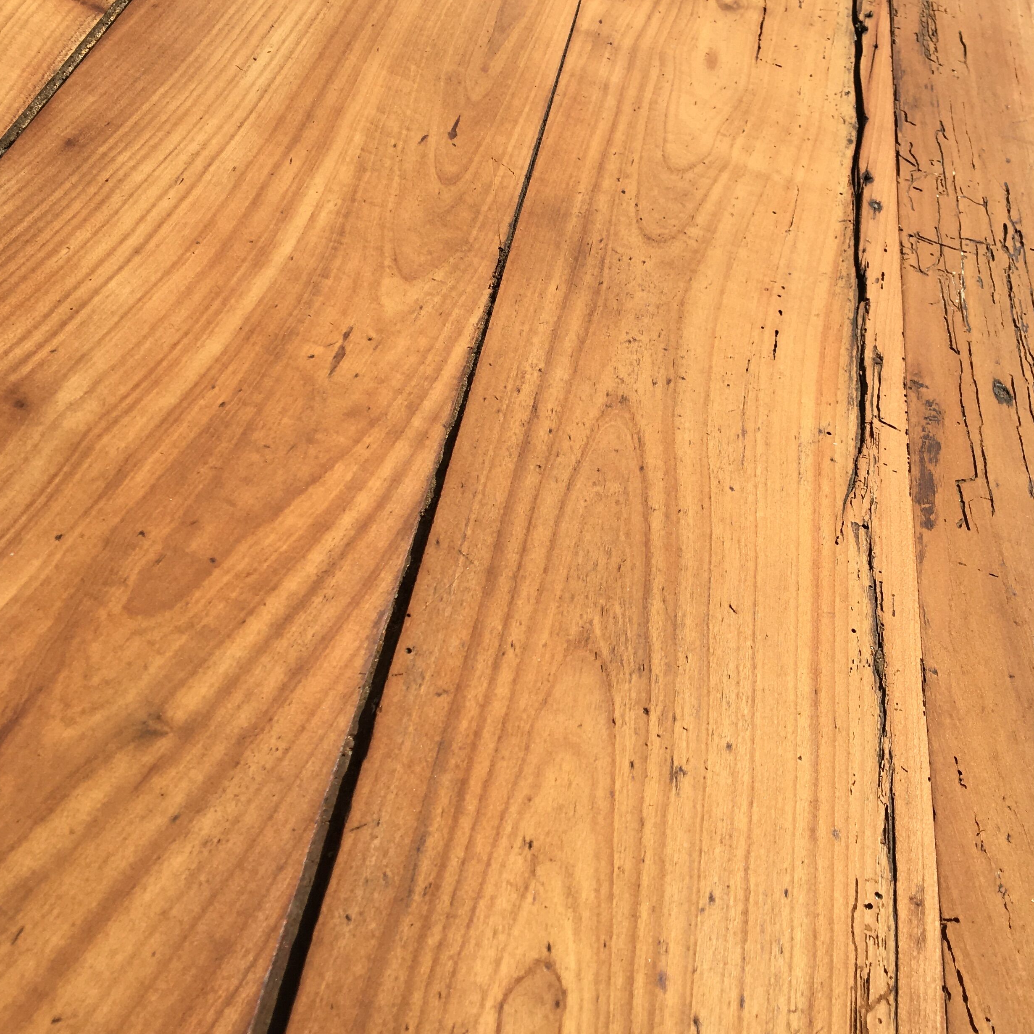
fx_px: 1419
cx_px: 612
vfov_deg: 39.7
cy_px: 376
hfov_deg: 39.9
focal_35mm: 42
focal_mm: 4.15
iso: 25
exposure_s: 1/2137
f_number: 2.2
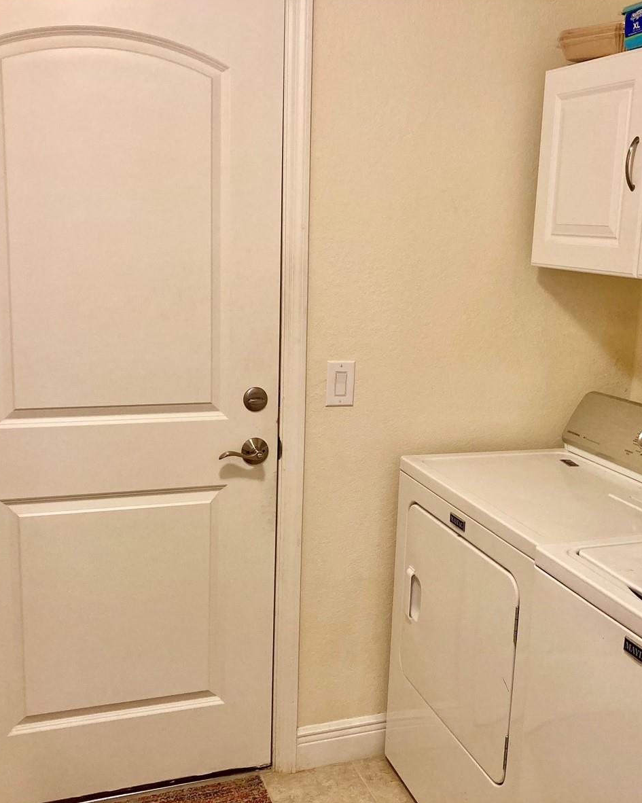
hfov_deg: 40.1
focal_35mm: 37
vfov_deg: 49.1
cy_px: 401
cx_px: 360
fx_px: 879
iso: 125
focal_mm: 3.99
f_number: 1.8
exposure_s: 1/60
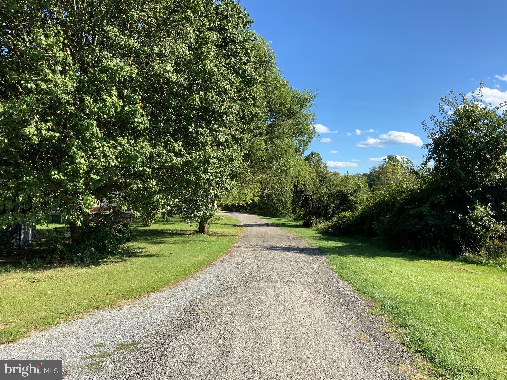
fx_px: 425
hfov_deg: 61.7
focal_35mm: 29
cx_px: 254
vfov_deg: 48.2
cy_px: 190
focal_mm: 3
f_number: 1.8
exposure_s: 1/1195
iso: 16
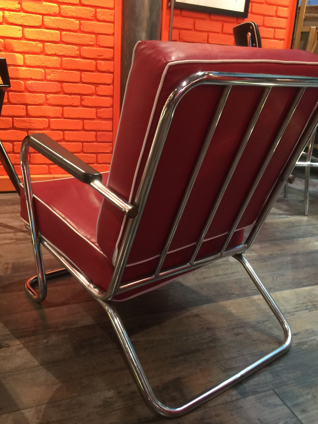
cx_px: 174
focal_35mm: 33
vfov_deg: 55.4
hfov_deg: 42.9
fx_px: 404
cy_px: 215
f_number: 2.2
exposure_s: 1/17
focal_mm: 4.15
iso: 80
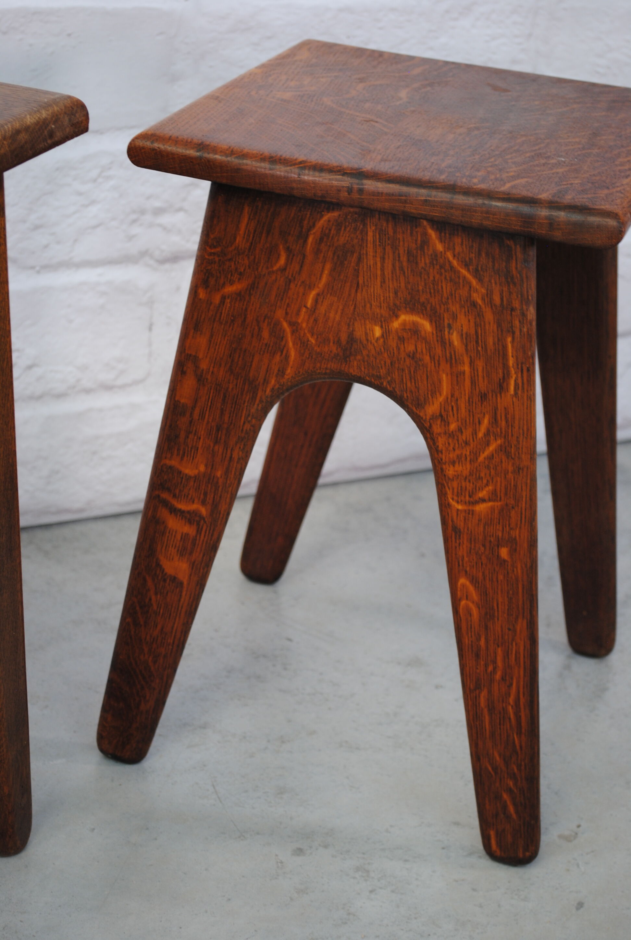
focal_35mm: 69
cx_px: 316
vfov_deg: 29.2
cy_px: 470
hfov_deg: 19.8
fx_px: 1805
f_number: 5.3
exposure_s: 1/30
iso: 200
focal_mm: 46
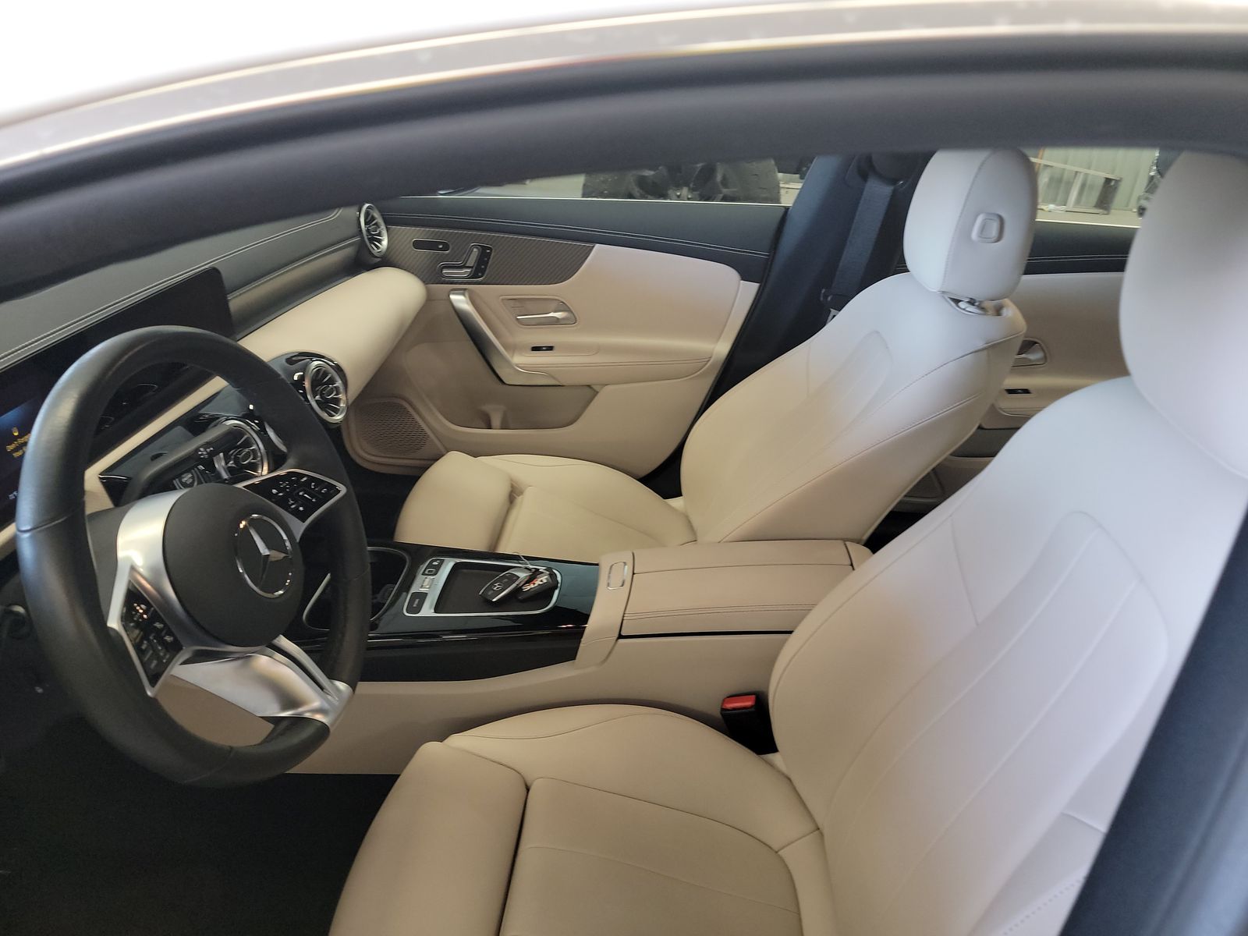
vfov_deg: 56.8
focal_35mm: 24
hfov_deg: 71.6
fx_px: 865
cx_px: 624
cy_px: 468
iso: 500
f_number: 1.8
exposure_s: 1/59
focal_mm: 6.7
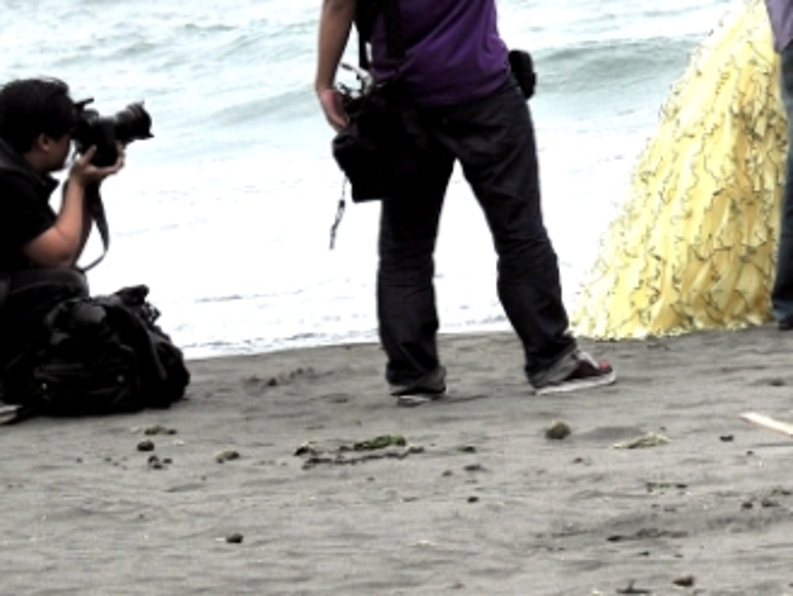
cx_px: 865
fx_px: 7196
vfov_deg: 4.7
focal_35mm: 314
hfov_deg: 6.3
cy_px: -169
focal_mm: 70
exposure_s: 1/80
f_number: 4.5
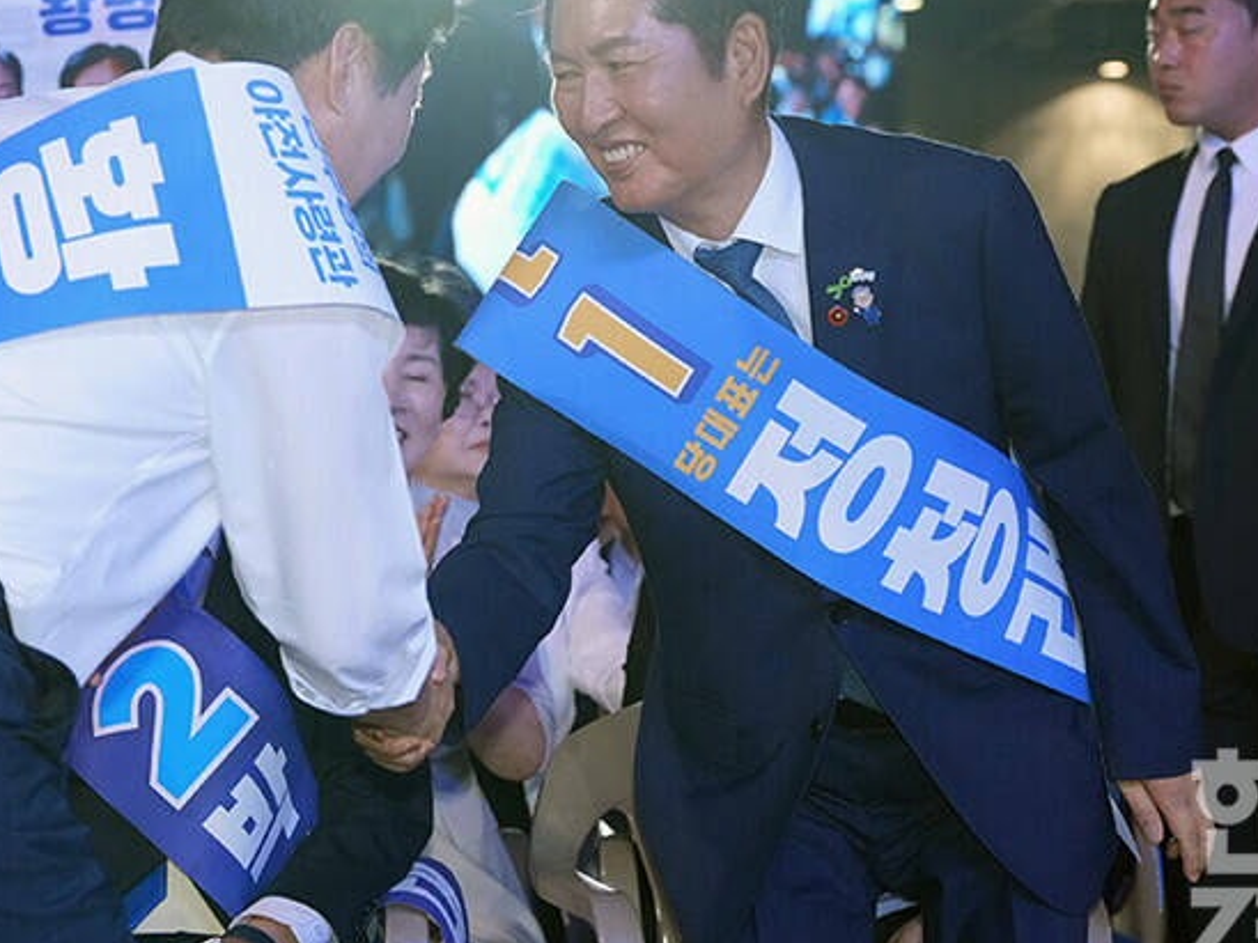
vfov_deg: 12.5
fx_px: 4288
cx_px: 351
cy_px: 321
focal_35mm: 118
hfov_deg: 16.6
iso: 3200
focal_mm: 70
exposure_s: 1/160
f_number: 5
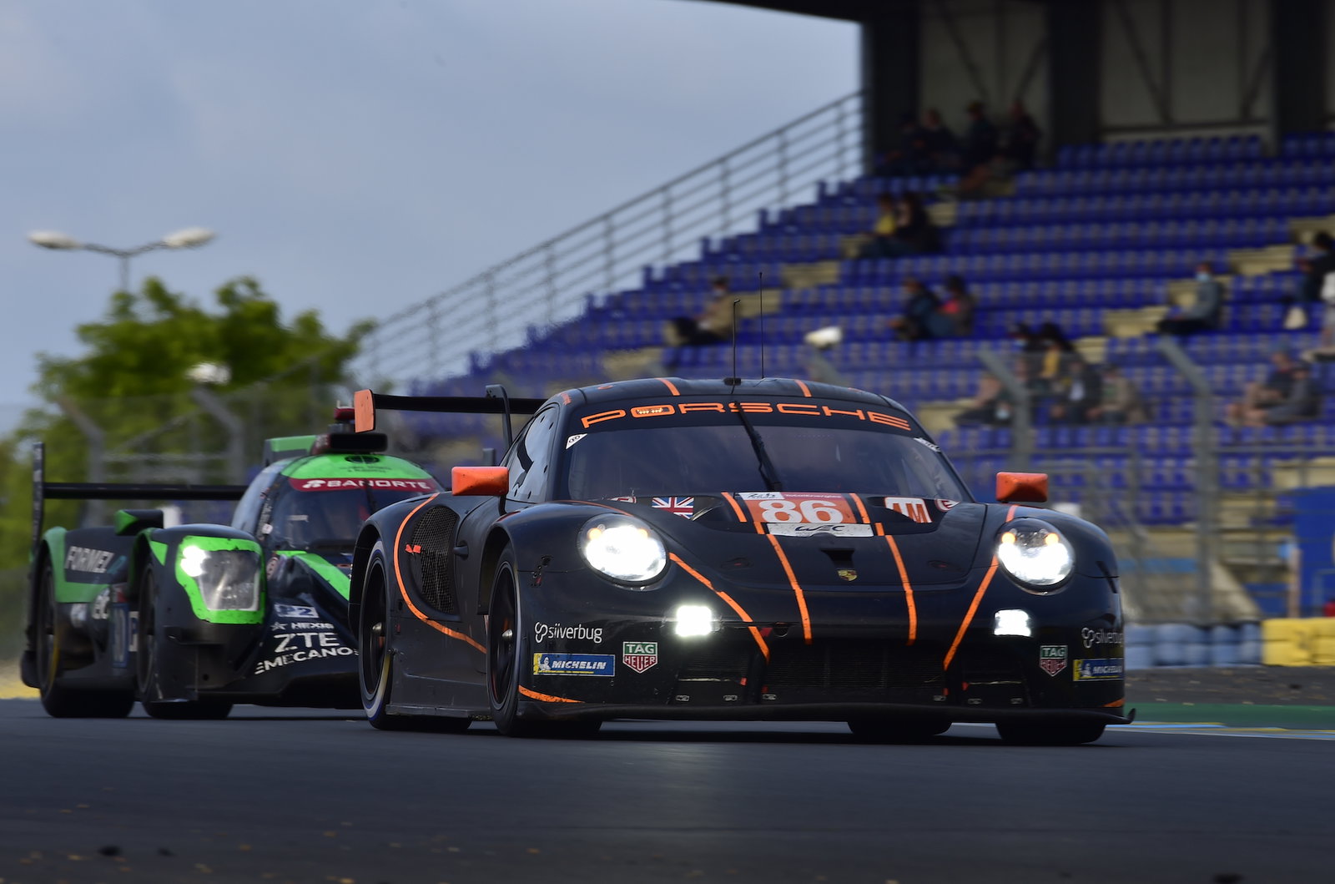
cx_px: 668
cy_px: 442
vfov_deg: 3.1
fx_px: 16279
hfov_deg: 4.7
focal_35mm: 440
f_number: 11
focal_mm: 440
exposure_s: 1/200
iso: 200
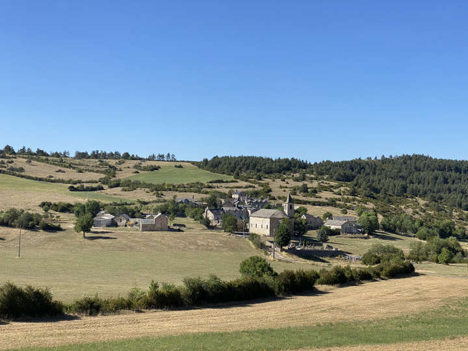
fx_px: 703
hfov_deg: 36.8
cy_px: 176
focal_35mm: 52
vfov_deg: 28.0
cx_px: 234
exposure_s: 1/1497
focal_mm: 6
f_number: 2
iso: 20
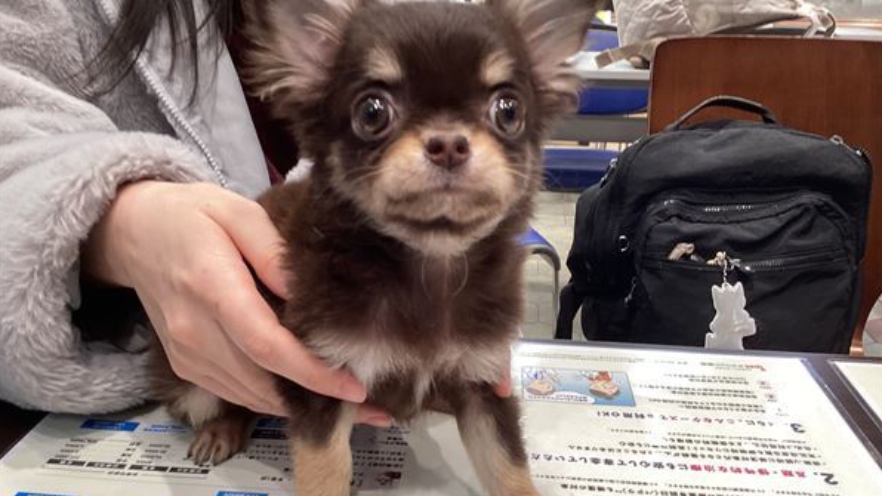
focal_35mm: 34
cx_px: 440
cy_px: 274
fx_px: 795
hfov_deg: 58.0
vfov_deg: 34.6
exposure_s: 1/50
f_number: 2.4
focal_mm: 3.3
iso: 80
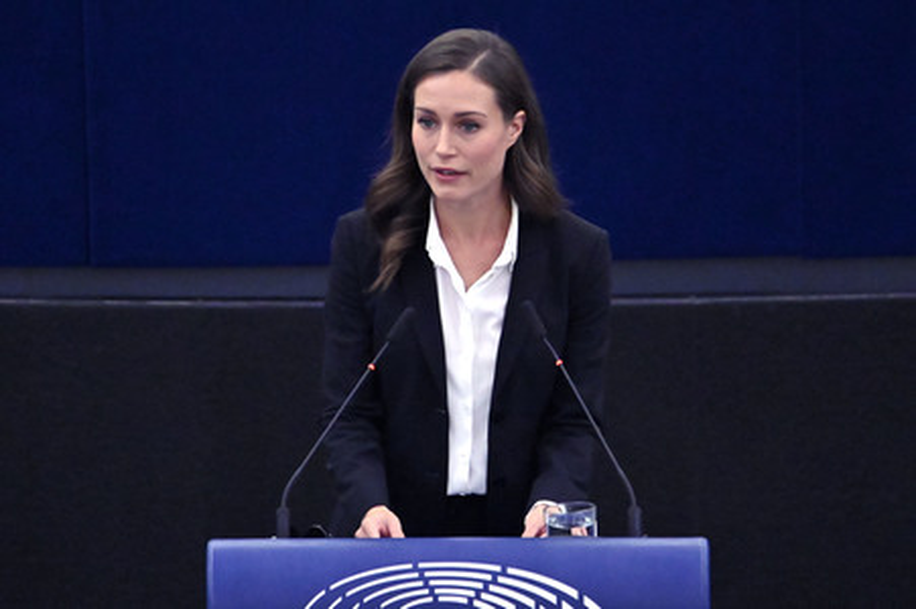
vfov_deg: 2.3
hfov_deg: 3.4
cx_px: 458
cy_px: 304
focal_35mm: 600
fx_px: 15255
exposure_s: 1/1000
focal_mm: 600
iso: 12800
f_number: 6.3
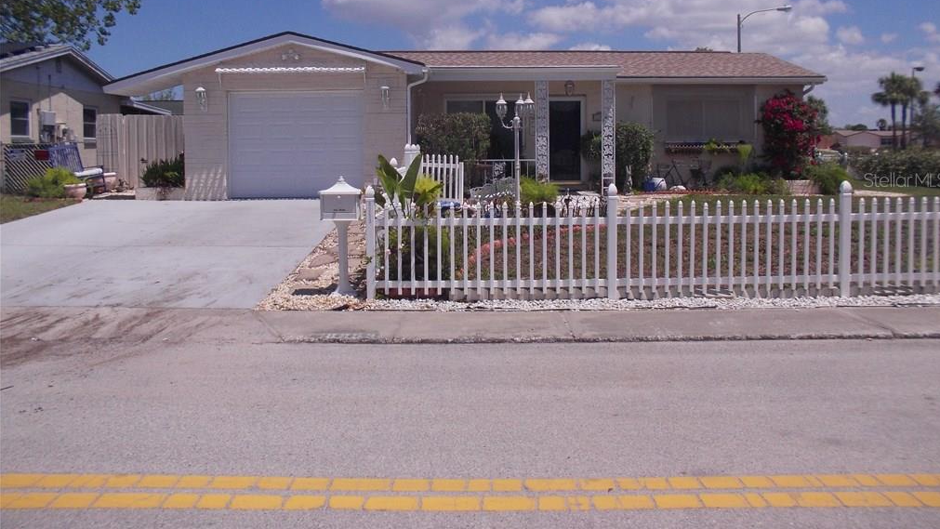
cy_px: 179
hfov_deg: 61.0
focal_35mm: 32
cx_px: 475
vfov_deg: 36.3
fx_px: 798
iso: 80
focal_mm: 4.1
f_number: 3.3
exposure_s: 1/1600
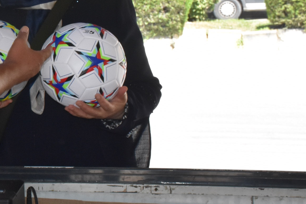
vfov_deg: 11.0
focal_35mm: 124
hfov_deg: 15.9
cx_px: -54
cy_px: 36
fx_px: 1054
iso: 1250
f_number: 13
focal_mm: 32
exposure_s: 1/250
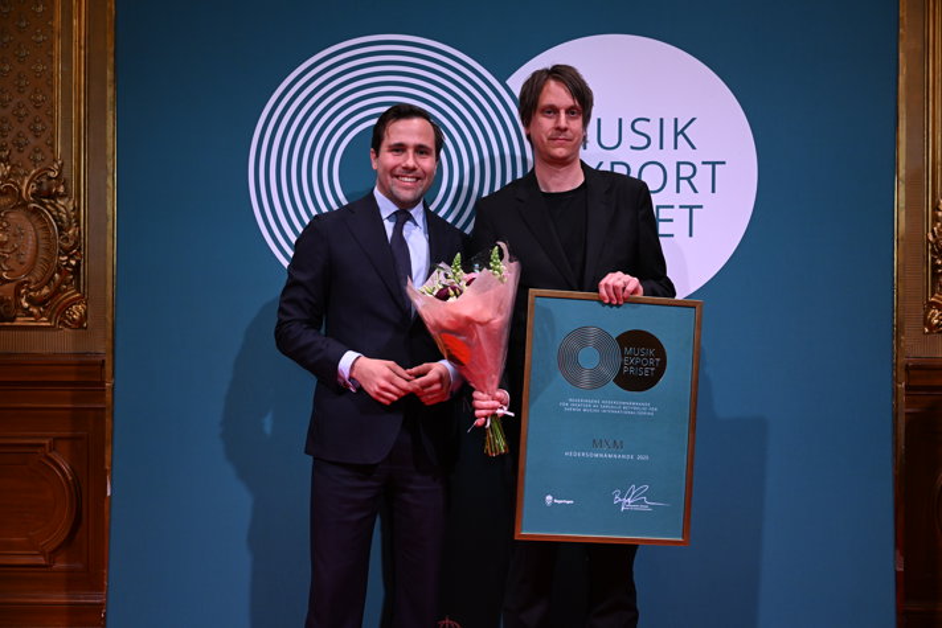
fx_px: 903
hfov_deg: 55.1
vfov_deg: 38.4
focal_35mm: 34
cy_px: 314
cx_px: 471
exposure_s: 1/250
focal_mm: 34.5
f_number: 2.8
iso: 2000
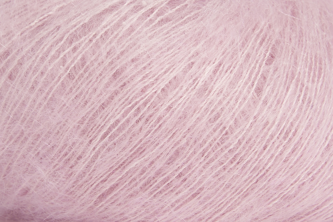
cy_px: 111
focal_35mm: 58
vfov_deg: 23.4
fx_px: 536
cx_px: 166
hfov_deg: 34.5
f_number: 11
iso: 200
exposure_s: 1/125
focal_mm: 58
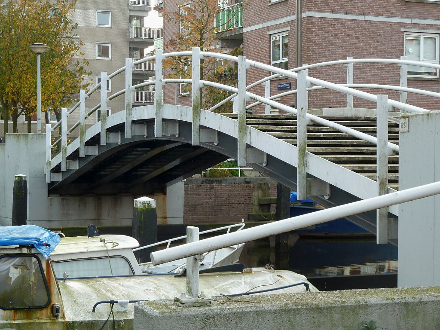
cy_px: 165
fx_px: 991
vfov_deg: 18.9
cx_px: 220
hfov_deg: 25.0
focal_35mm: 78
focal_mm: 12.8
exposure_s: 1/60
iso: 80
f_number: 4.2
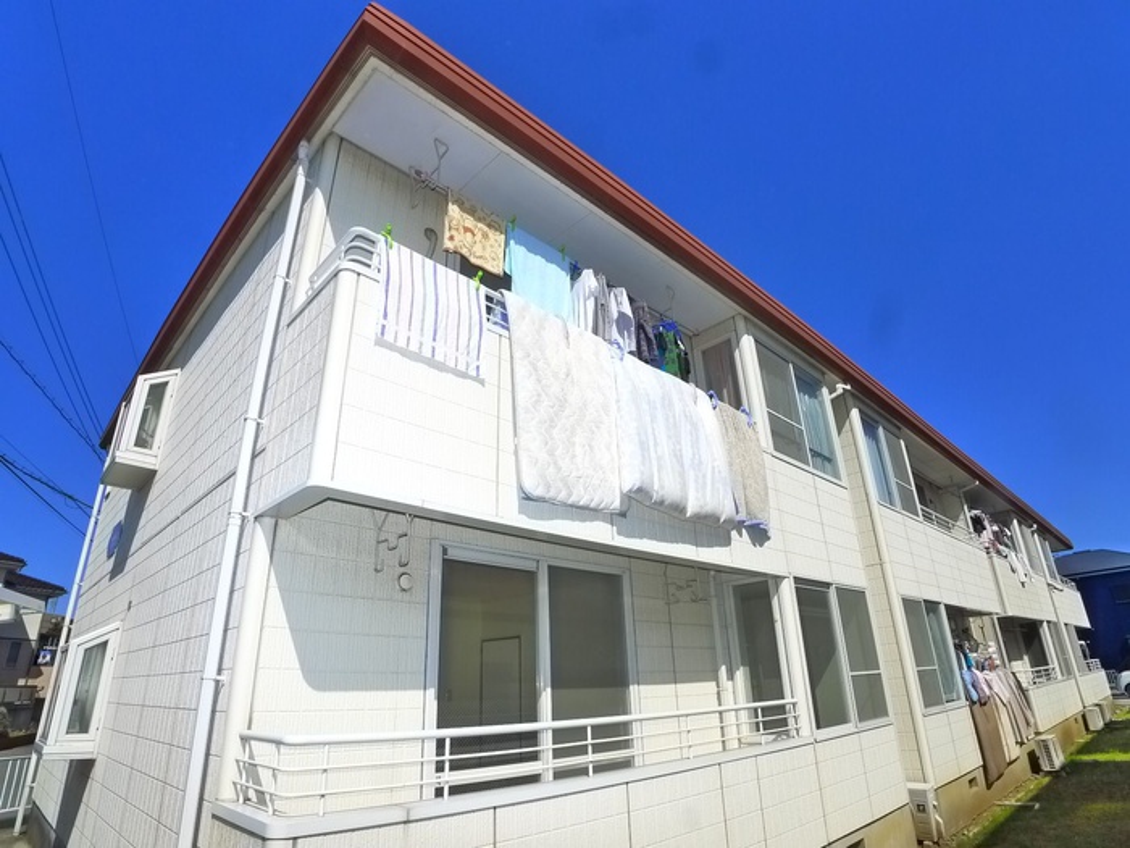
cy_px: 424
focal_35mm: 24
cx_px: 565
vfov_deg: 56.8
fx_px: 783
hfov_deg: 71.6
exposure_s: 1/1000
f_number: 5
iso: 400
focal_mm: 5.1
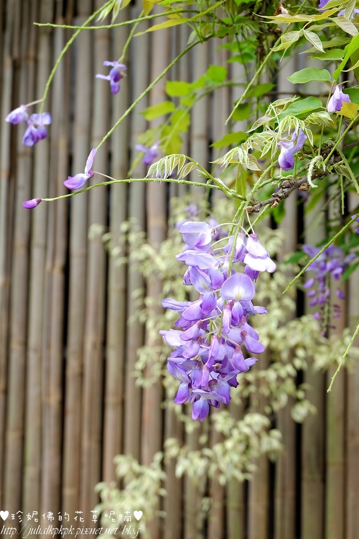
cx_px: 180
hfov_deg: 25.1
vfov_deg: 36.9
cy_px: 266
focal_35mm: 54
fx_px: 808
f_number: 7.1
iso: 250
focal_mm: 35.5
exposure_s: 1/60
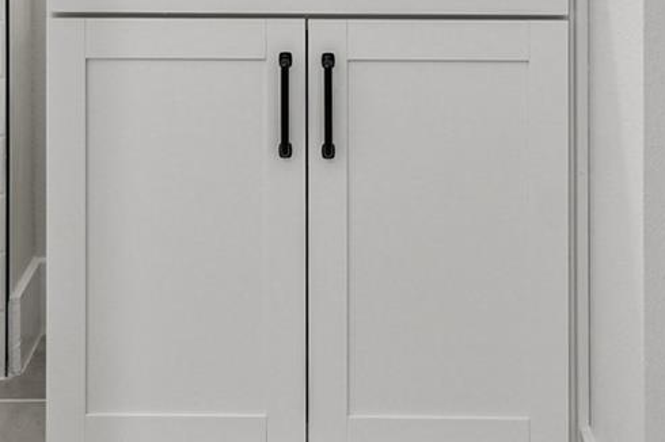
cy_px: -159
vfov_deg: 23.7
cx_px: 368
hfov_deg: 40.3
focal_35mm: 49
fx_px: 905
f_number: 7.1
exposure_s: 1/5
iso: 100
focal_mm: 10
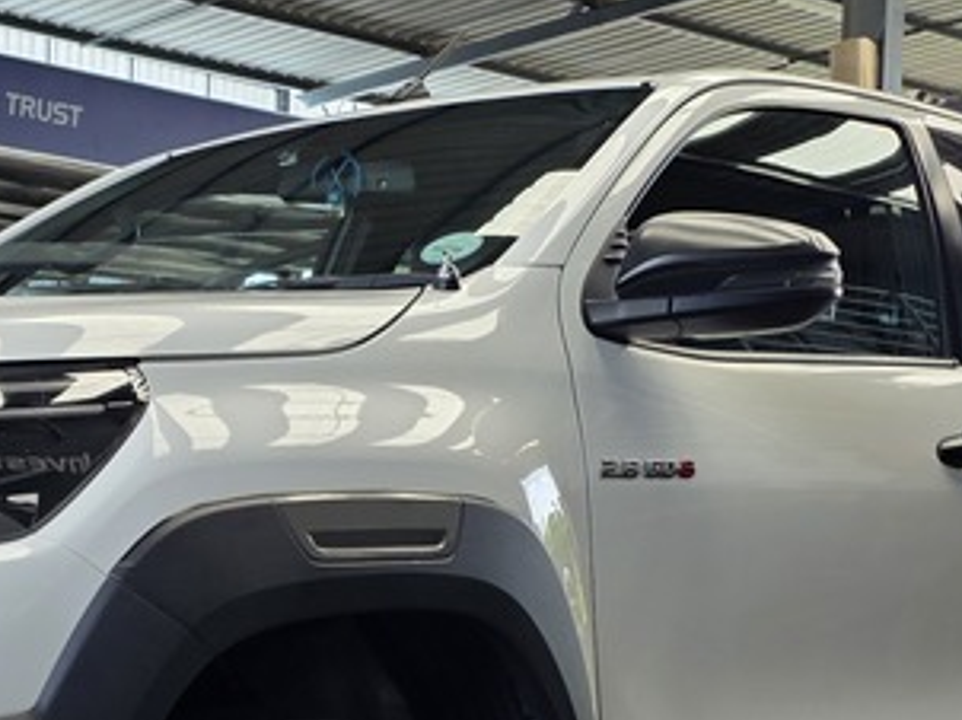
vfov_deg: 18.7
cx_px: 137
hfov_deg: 24.5
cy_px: 593
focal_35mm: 78
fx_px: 2166
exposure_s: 1/1339
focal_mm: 6.25
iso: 80
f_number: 1.7
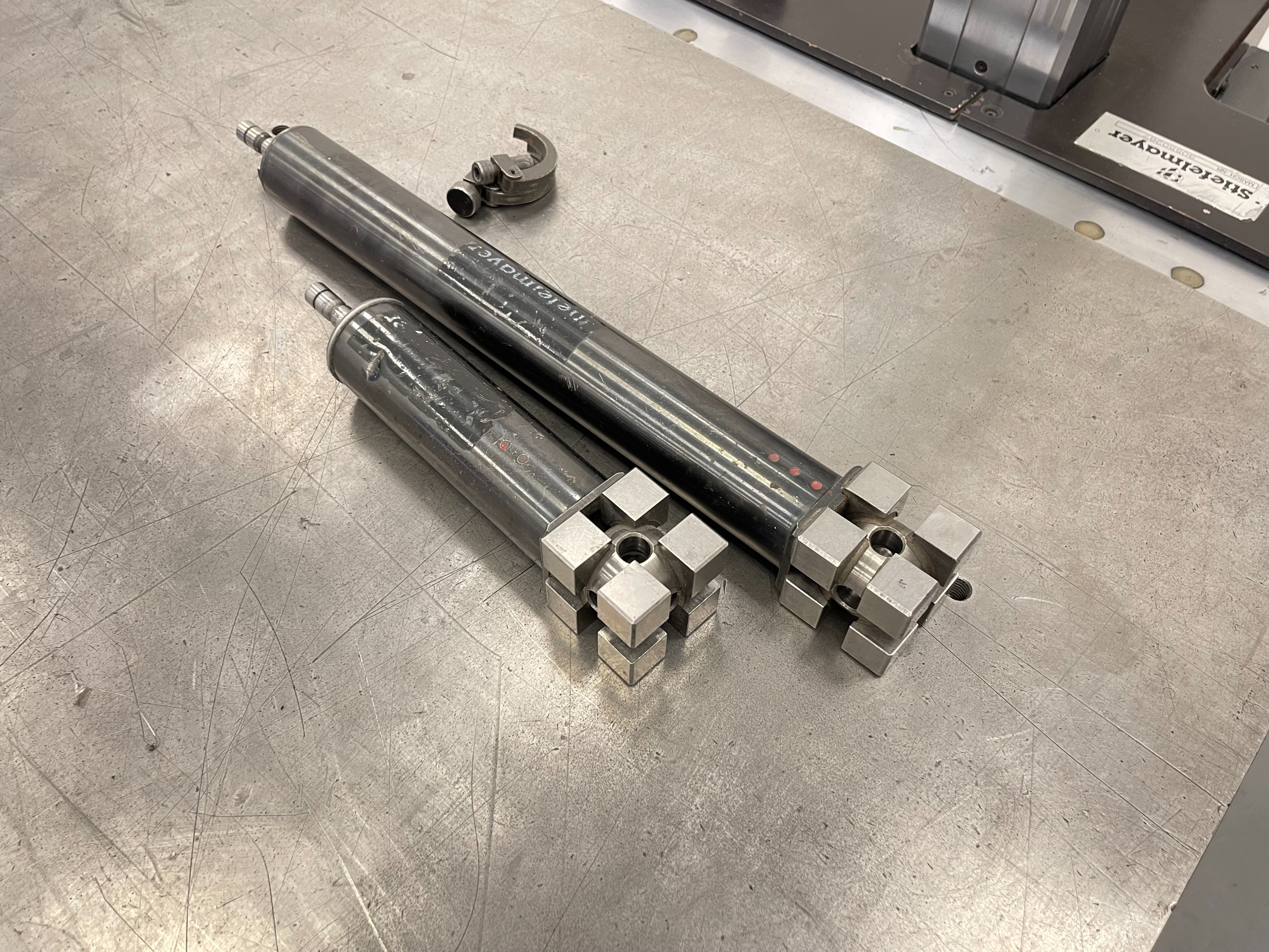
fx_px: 953
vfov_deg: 53.1
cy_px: 476
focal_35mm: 26
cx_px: 634
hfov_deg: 67.3
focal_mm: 5.1
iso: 160
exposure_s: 1/50
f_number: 1.6
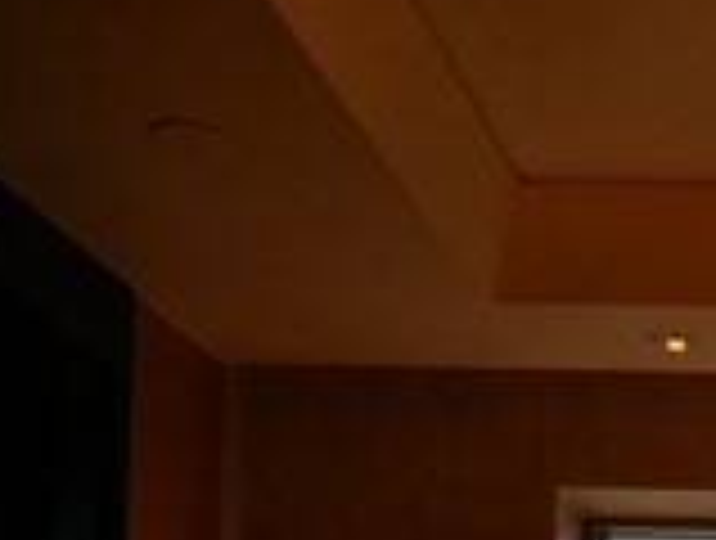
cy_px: 855
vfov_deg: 11.6
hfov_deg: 14.9
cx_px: 1085
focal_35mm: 122
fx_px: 2529
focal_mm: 4.5
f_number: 2.2
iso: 125
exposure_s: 1/50
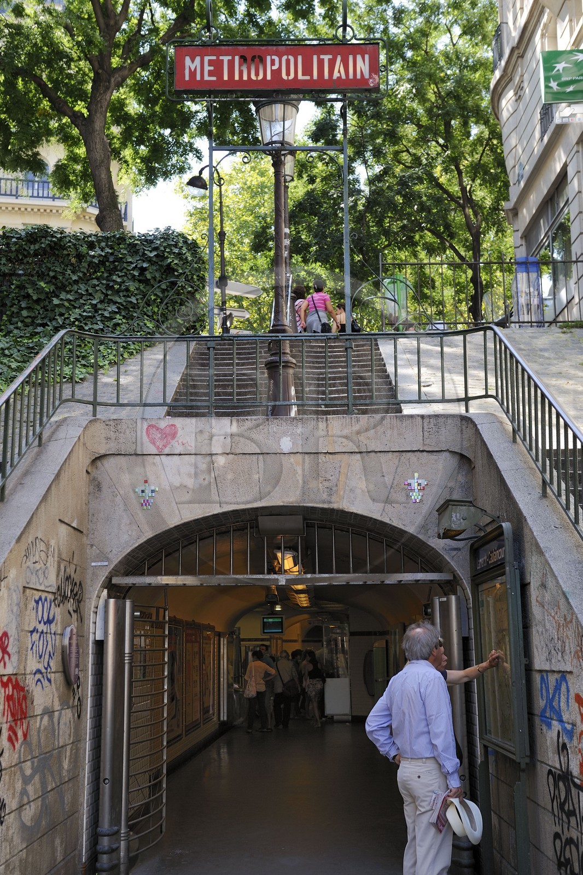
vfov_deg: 43.6
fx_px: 1094
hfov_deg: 29.9
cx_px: 292
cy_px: 438
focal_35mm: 45
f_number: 4
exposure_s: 1/160
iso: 200
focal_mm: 45
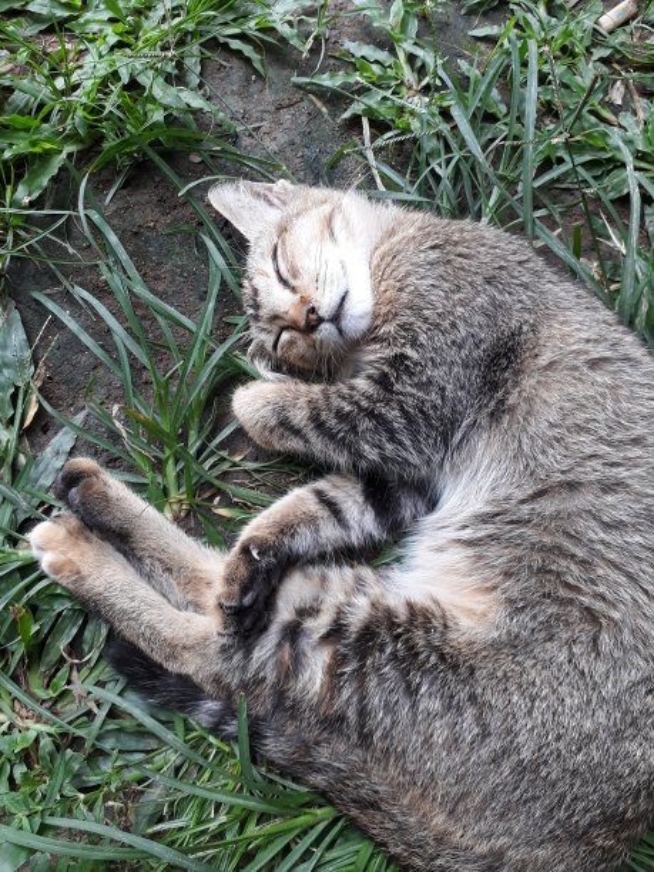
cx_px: 327
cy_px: 436
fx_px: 680
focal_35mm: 27
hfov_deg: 51.4
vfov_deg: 65.3
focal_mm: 3.6
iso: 50
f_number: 1.9
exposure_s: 1/100
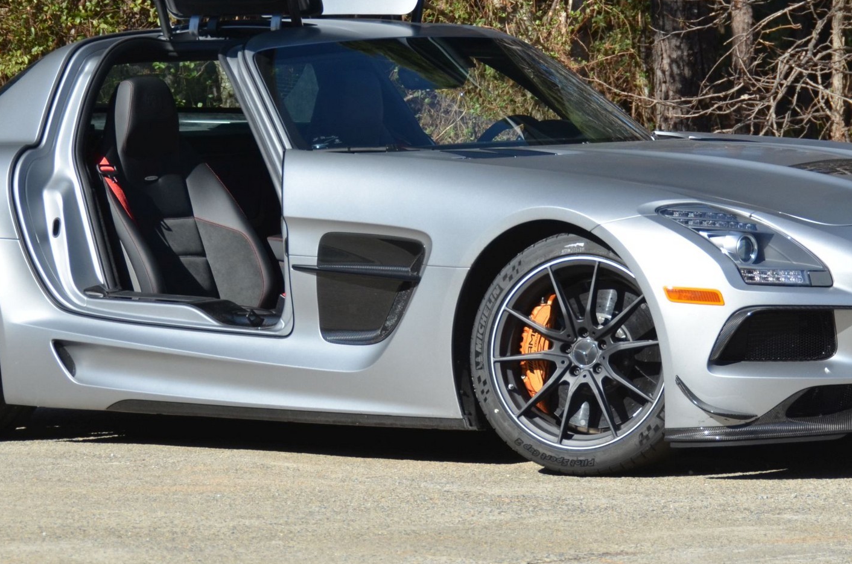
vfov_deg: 5.7
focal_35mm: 239
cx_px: 463
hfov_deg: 8.6
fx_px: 5644
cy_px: 92
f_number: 6.3
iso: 400
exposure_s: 1/1600
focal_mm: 90
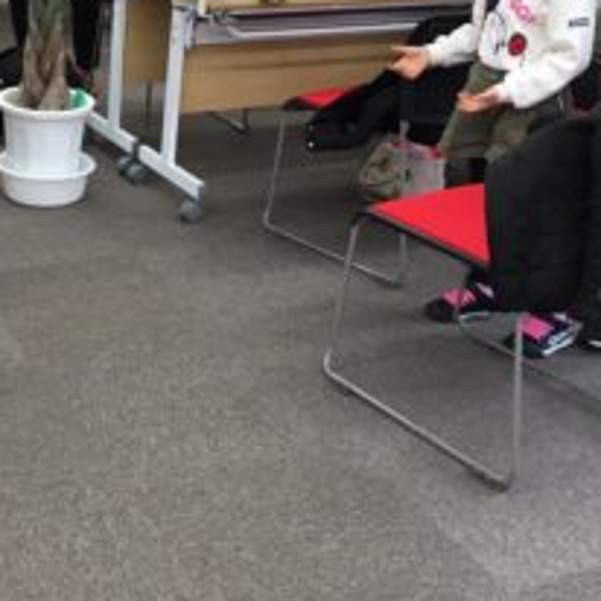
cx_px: 67
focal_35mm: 56
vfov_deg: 30.4
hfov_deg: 29.4
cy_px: 216
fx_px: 1100
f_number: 2.2
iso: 25
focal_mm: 4.15
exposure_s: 1/30
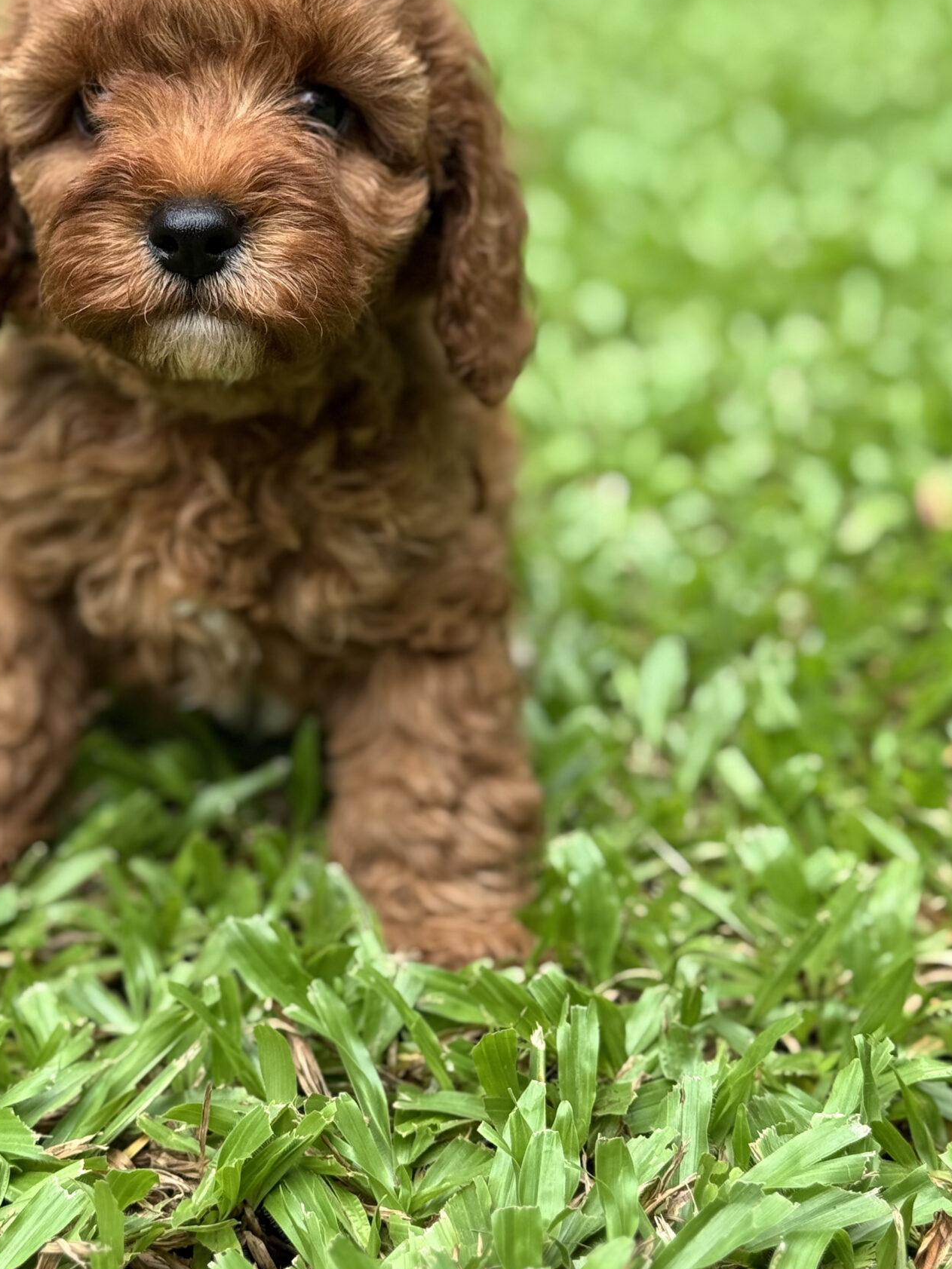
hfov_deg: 20.1
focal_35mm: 73
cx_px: 293
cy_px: 447
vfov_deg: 26.6
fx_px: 2677
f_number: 1.78
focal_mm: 6.76
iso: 64
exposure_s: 1/707
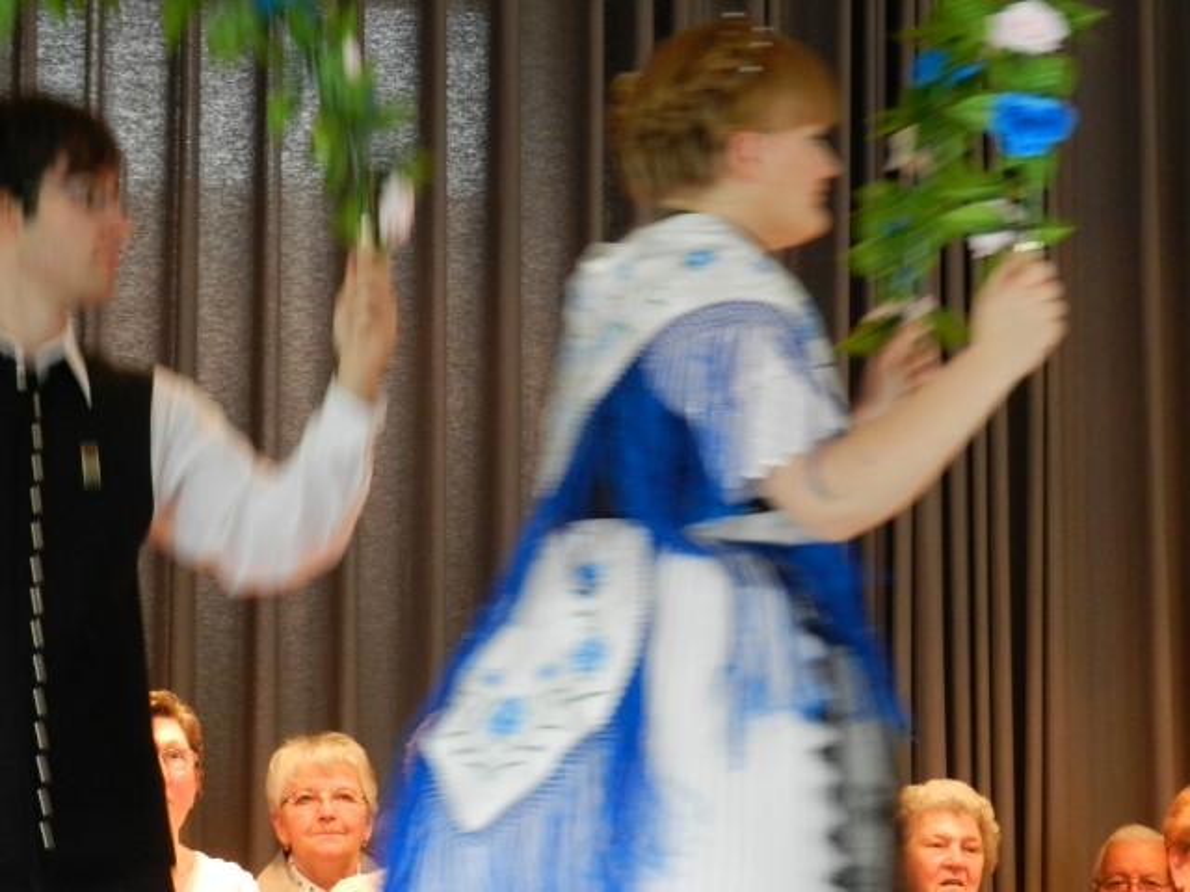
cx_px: 595
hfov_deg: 12.3
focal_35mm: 160
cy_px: 446
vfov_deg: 9.3
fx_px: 5500
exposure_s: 1/20
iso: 800
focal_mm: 28.4
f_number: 5.3
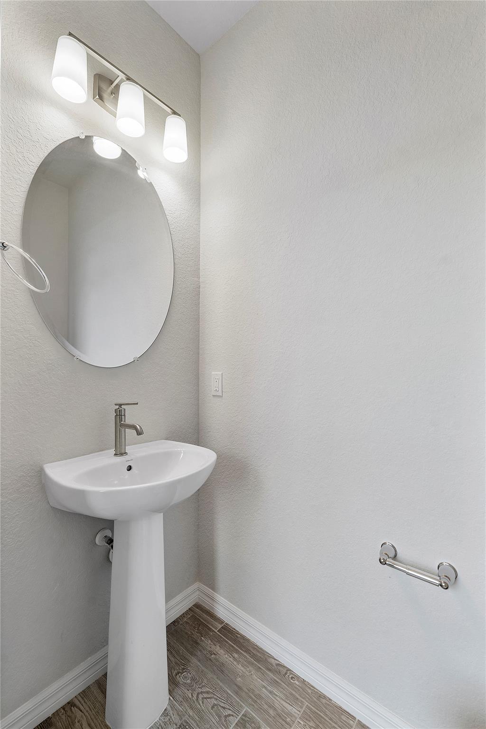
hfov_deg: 77.3
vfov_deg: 100.4
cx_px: 243
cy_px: 364
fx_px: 304
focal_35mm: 15
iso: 160
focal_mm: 10
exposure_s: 1/13
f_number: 11
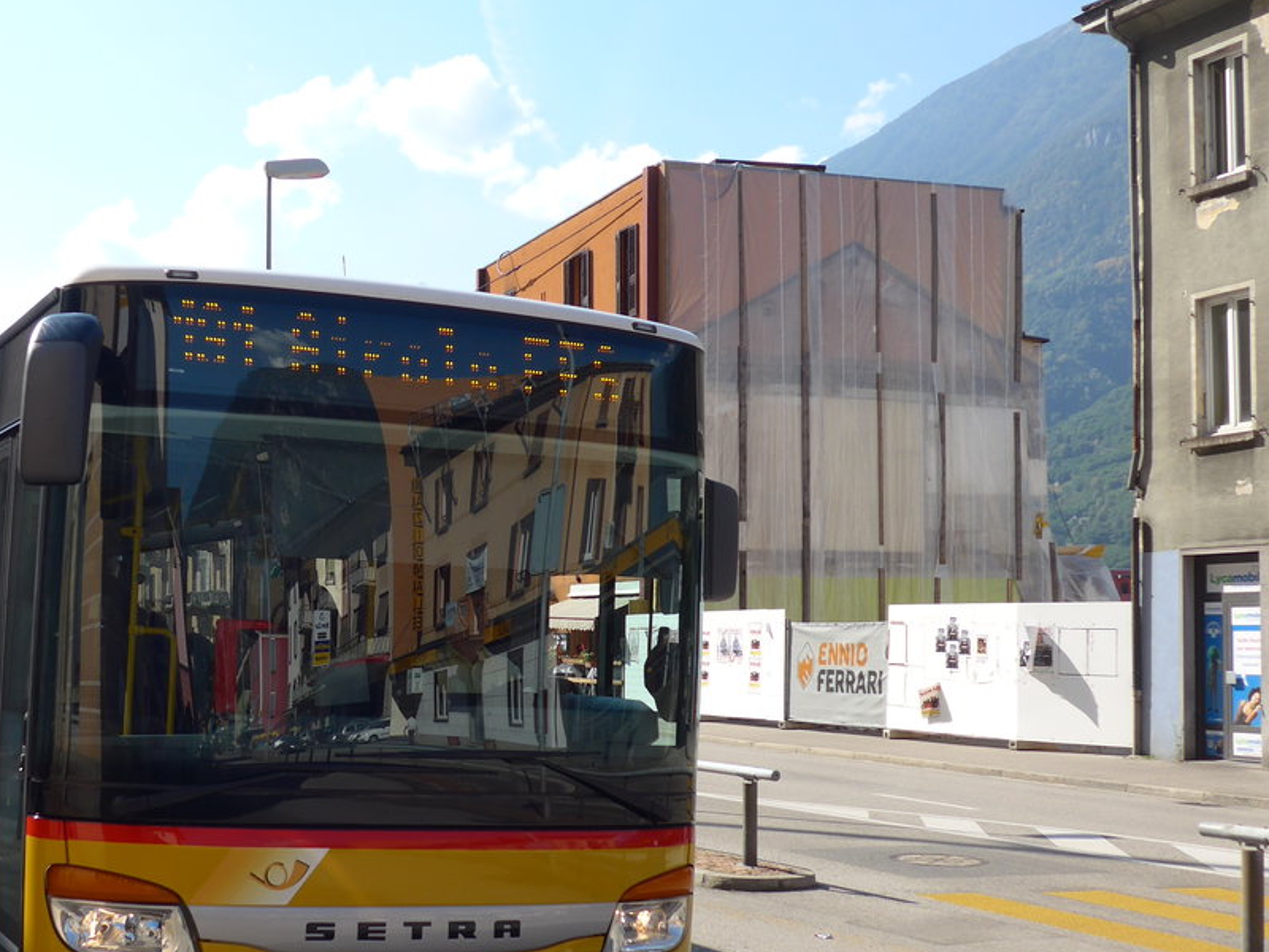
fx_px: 1870
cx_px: 319
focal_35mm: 51
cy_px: 571
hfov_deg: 36.6
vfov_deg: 28.5
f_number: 2.8
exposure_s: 1/1000
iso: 80
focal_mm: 7
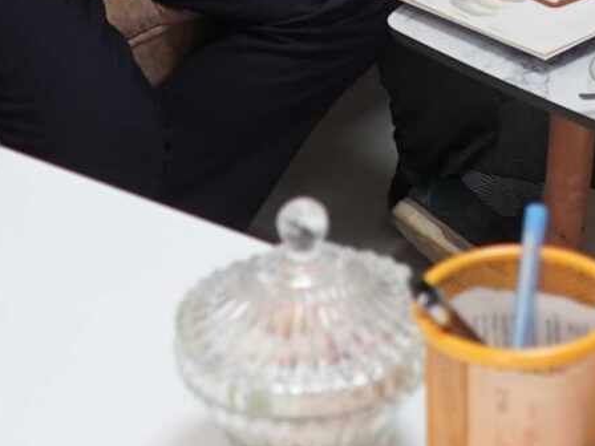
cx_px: 587
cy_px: -265
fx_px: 2647
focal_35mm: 154
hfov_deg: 12.7
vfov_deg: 9.3
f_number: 4
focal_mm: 28
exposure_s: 1/160
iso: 1250
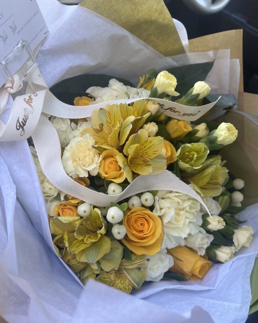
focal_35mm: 28
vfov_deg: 62.2
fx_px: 267
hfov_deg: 51.5
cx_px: 132
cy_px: 153
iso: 80
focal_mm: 5.1
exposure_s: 1/122
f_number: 1.6
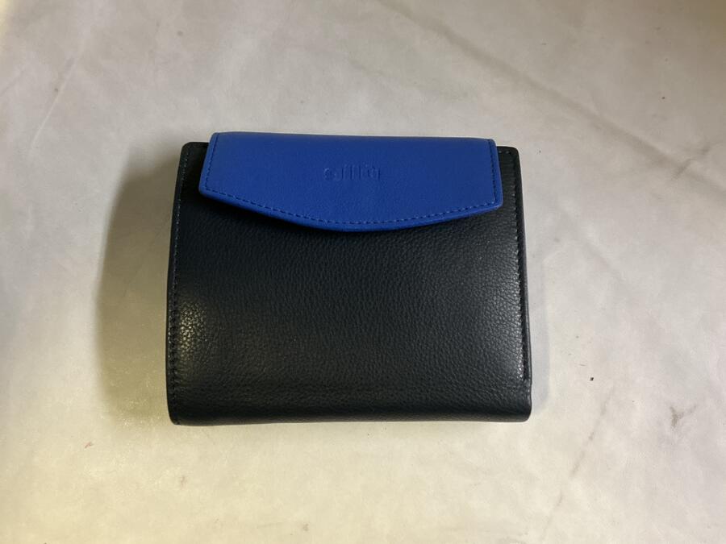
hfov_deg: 61.7
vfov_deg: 48.2
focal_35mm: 29
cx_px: 363
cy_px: 272
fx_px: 608
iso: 160
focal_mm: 3
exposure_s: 1/50
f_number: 1.8
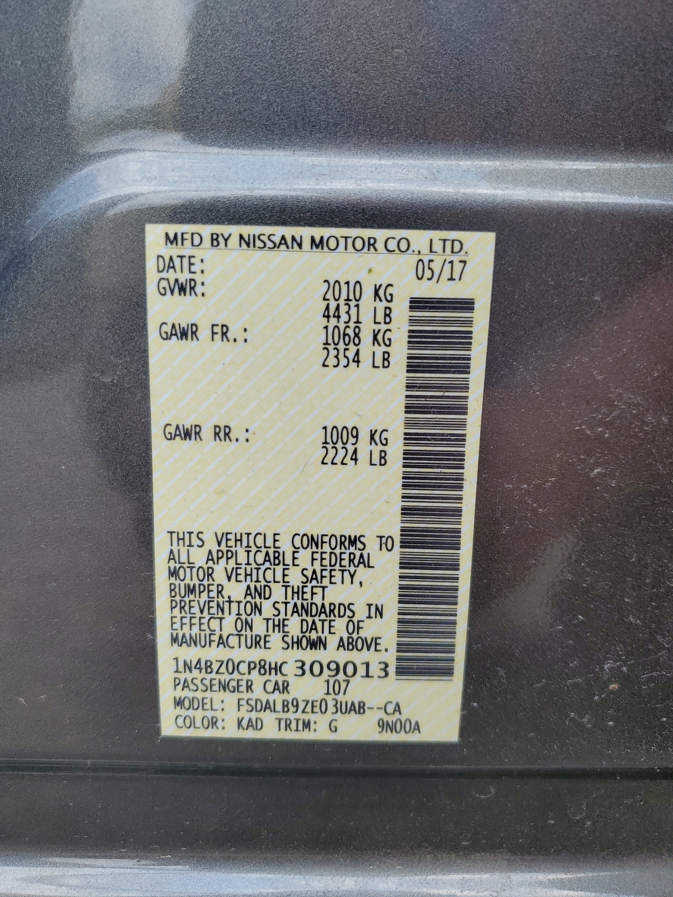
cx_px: 336
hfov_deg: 53.1
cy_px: 448
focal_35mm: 26
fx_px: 674
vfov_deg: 67.3
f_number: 1.5
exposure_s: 1/769
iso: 50
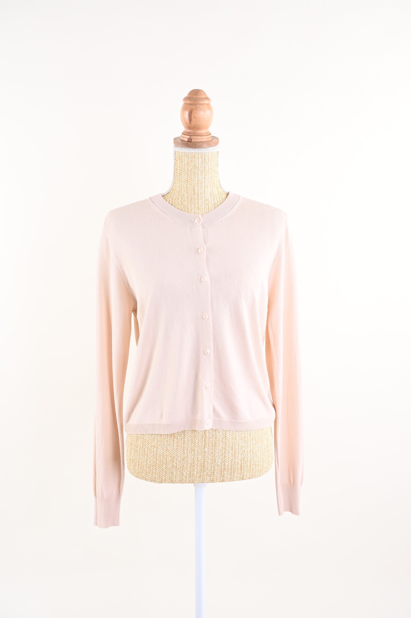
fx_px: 574
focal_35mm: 34
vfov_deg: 56.5
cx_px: 206
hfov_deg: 39.4
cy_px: 309
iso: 125
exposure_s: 1/125
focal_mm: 33.5
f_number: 9
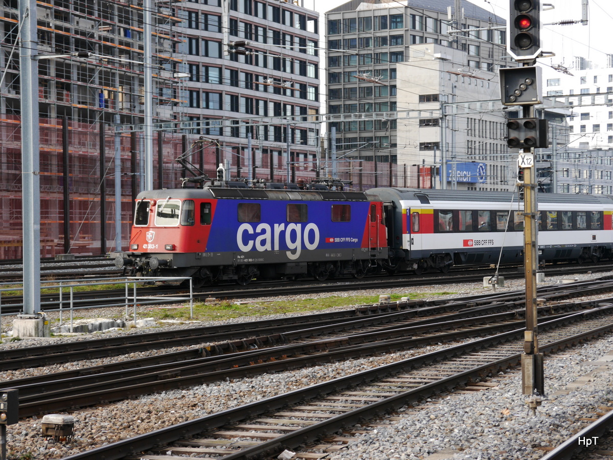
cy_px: 230
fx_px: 1488
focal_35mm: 84
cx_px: 306
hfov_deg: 23.3
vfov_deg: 17.6
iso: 160
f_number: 6.3
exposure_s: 1/160
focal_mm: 42
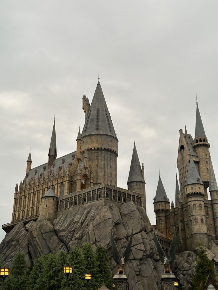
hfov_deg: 30.3
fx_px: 403
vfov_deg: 39.7
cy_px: 145
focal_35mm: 48
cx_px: 109
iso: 160
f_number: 1.78
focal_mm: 6.86
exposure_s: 1/60
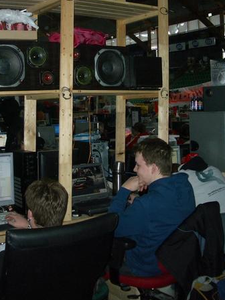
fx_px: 433
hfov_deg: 29.0
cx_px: 80
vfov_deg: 37.9
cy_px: 112
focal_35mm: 50
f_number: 2.6
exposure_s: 1/60
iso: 100
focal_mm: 5.8
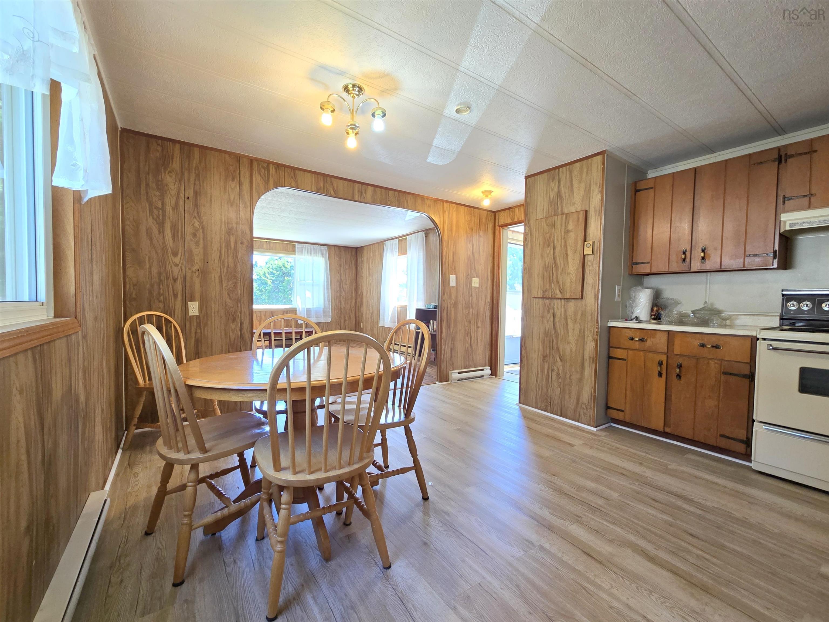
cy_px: 311
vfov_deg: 89.9
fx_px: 311
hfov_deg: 106.2
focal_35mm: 13
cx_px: 414
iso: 100
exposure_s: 1/60
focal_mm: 2.2
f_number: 2.2
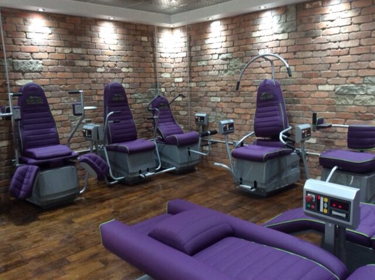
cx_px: 188
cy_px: 140
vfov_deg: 42.8
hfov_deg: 55.4
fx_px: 357
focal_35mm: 33
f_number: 2.4
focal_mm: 3.3
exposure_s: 1/24
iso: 160
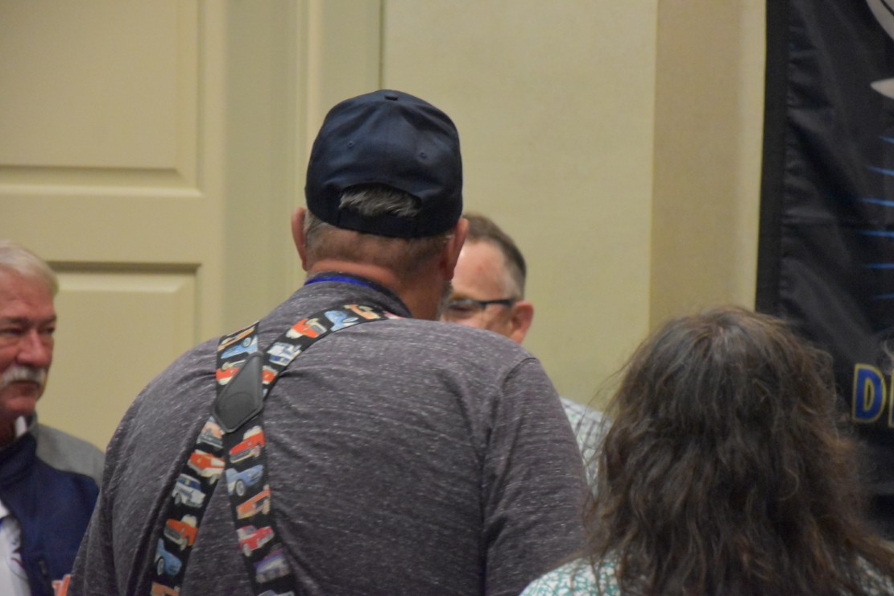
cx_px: 437
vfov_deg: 8.4
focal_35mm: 164
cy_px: 308
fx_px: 4060
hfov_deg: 12.6
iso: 9000
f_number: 5.6
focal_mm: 105
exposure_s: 1/125
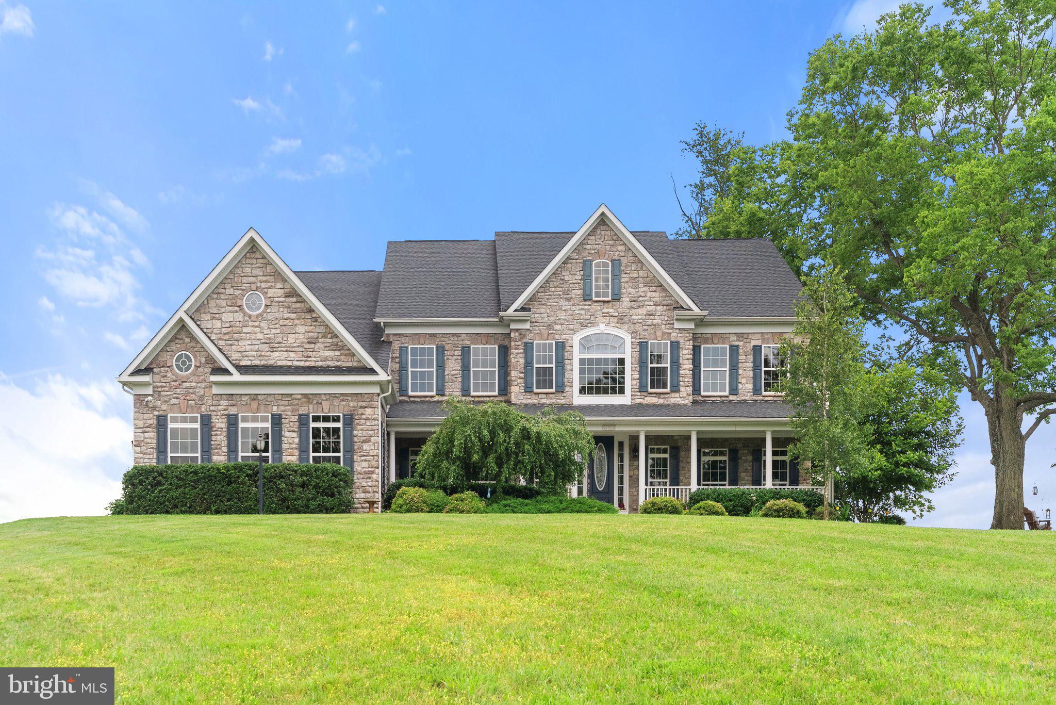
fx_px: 1027
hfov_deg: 54.4
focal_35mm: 35
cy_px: 352
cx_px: 528
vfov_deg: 37.9
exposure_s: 1/1000
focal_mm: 35
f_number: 8
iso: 640
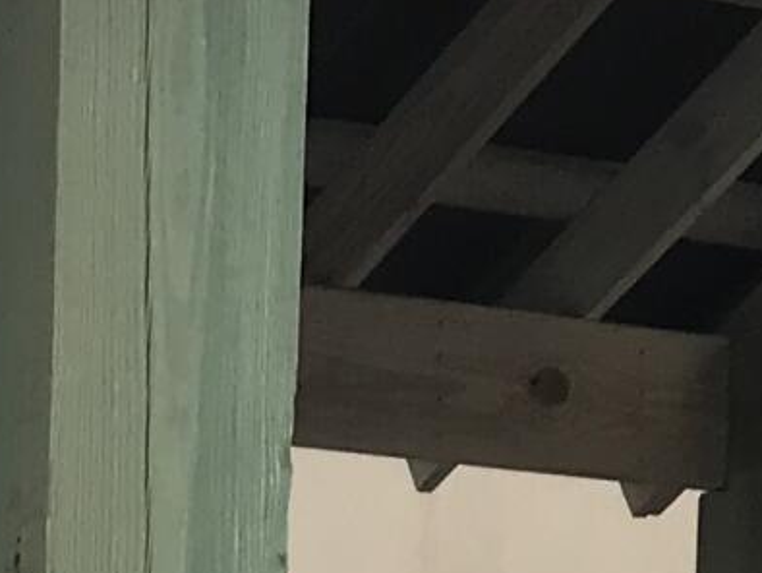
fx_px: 4692
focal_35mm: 213
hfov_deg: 9.2
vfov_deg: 6.2
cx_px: -161
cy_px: 1944
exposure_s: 1/275
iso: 20
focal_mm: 3.99
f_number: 1.8
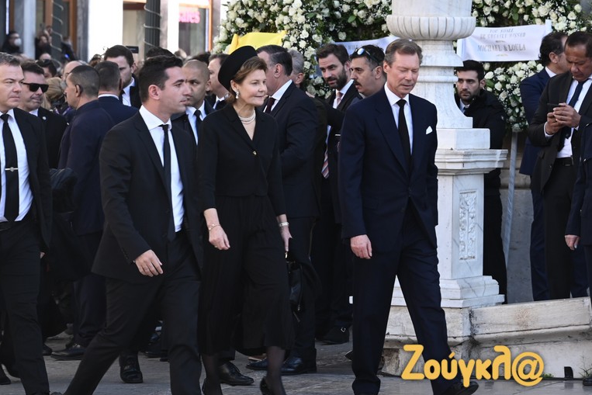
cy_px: 198
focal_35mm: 121
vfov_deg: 11.3
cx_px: 298
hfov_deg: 16.9
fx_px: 1990
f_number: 7.1
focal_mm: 120
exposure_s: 1/250
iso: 400
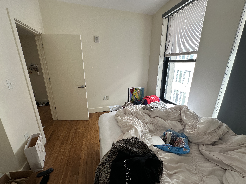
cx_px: 123
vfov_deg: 85.7
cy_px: 92
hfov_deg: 102.1
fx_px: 99
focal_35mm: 14
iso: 64
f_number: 2.2
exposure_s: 1/99
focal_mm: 2.22
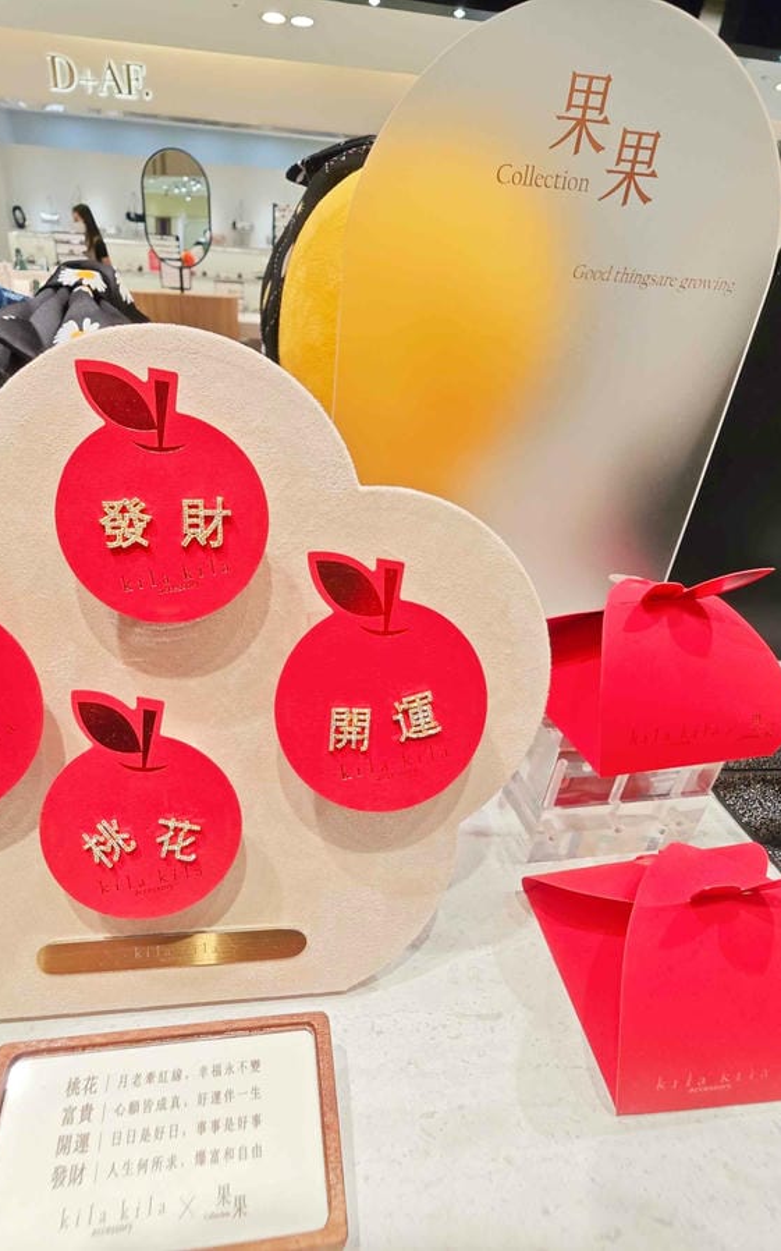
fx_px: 579
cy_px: 626
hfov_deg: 67.7
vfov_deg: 94.4
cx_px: 336
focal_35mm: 17
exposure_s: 1/276
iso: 50
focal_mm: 2.03
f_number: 1.8
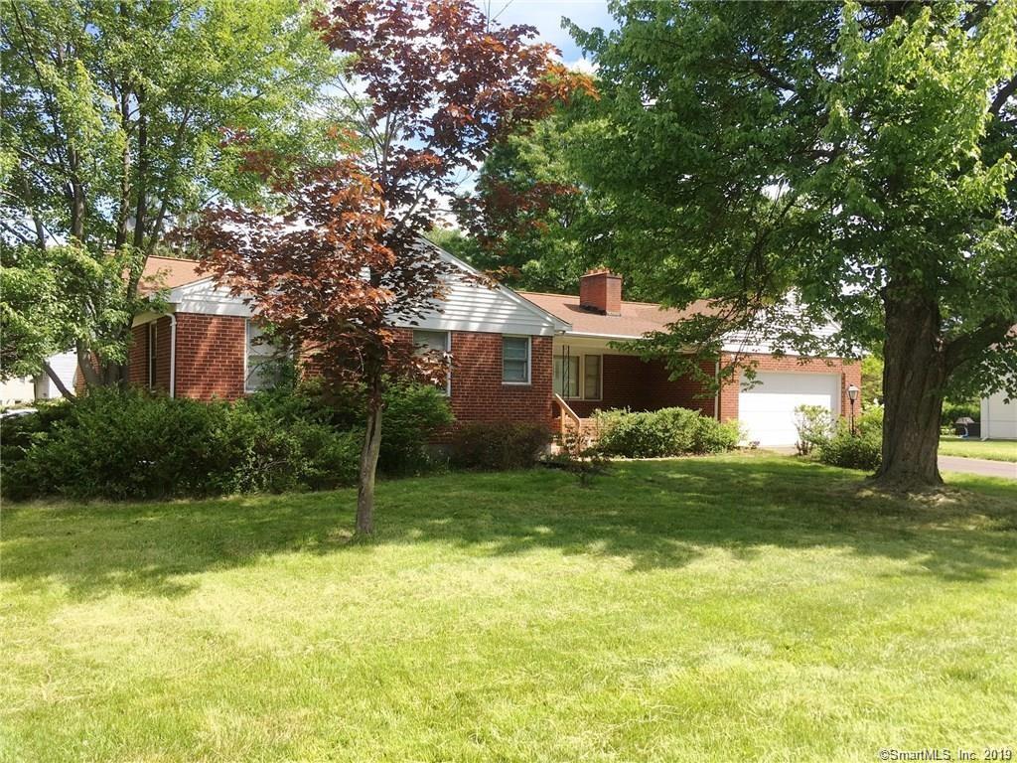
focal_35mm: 29
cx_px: 508
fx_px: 852
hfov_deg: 61.7
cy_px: 382
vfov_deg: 48.2
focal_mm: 4.15
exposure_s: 1/506
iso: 25
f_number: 2.2
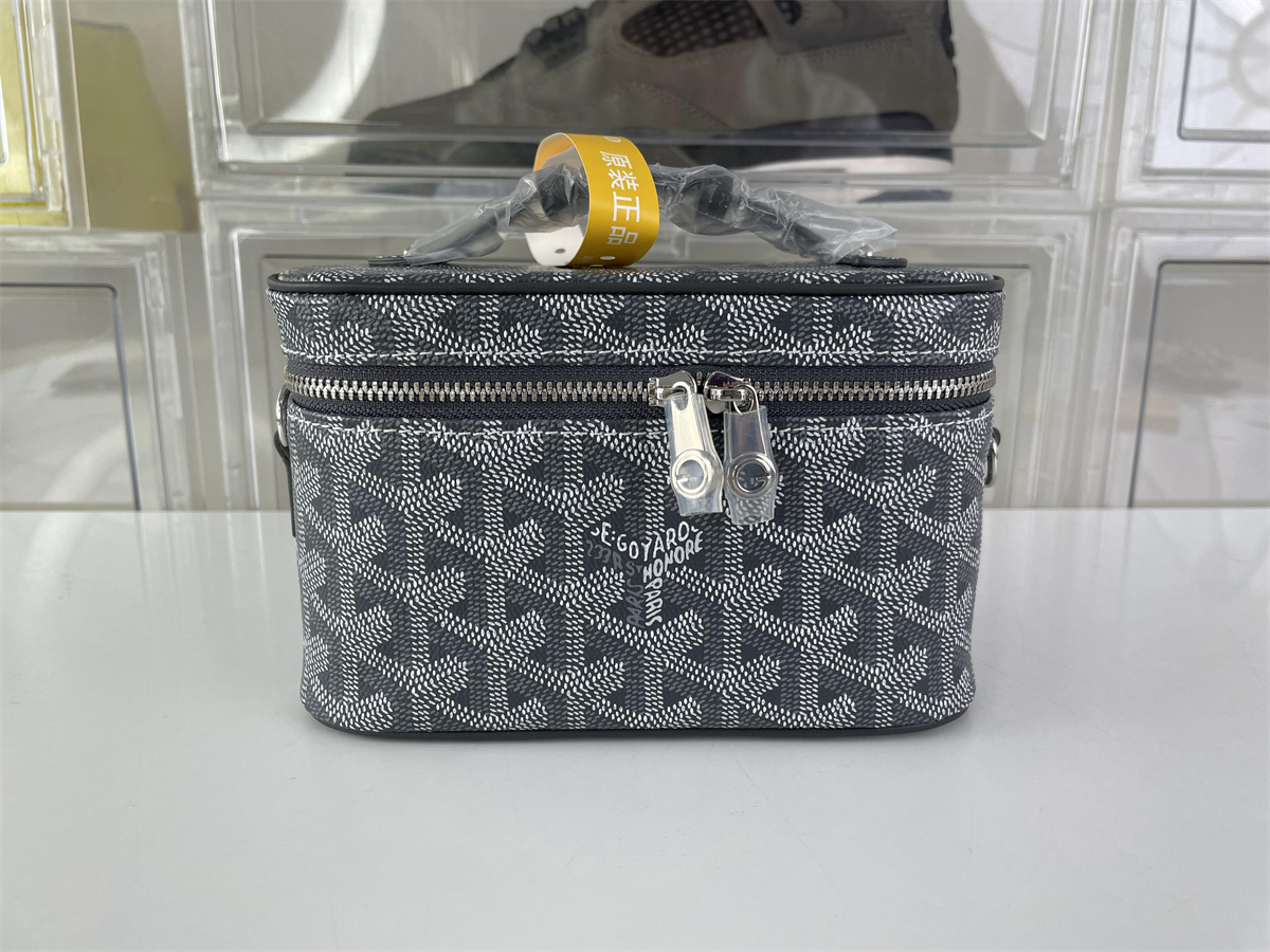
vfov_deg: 53.1
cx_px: 635
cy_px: 476
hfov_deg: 67.3
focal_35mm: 26
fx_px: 954
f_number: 1.6
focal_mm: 4.2
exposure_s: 1/193
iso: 32
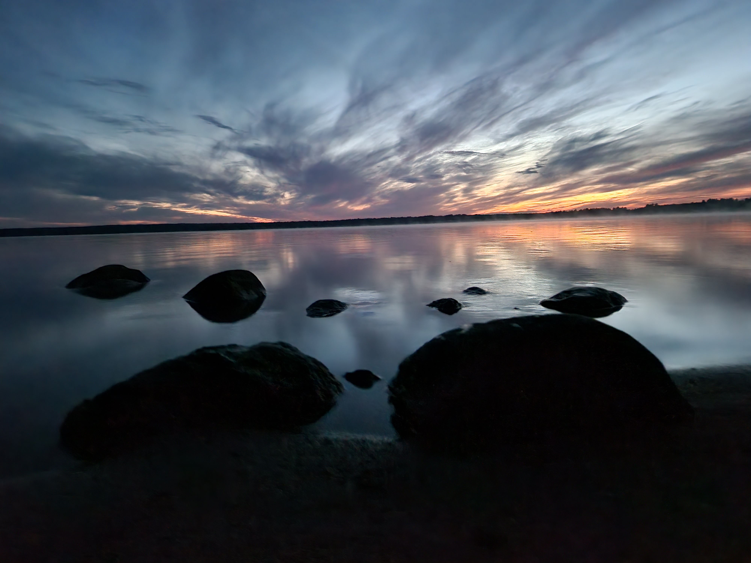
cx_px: 376
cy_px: 282
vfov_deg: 58.9
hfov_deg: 73.9
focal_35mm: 23
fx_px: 499
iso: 2000
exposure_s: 1/10
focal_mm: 5.4
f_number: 1.8
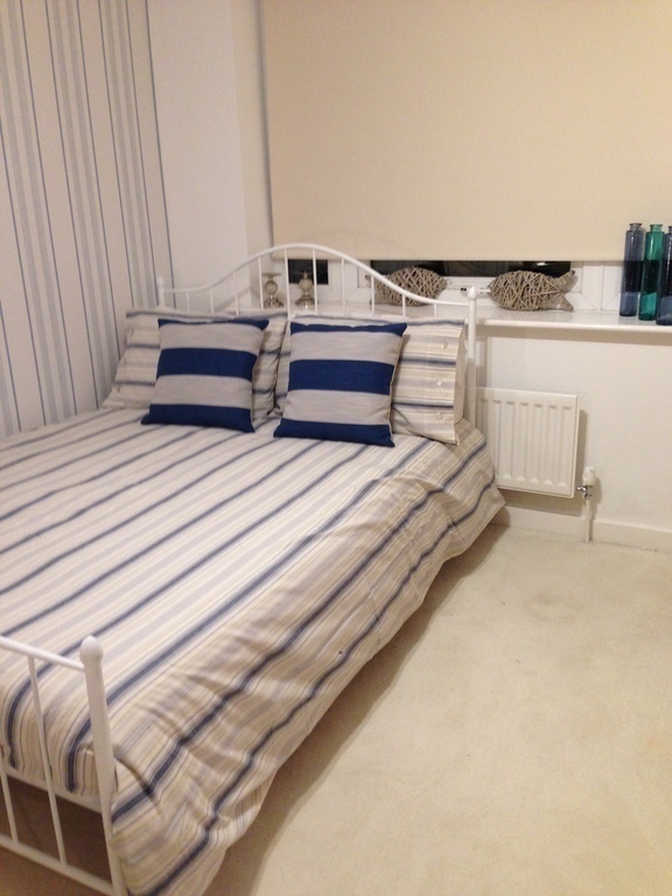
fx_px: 854
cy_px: 448
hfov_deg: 42.9
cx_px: 336
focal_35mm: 33
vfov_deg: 55.4
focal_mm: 4.12
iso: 200
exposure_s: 1/20
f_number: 2.4
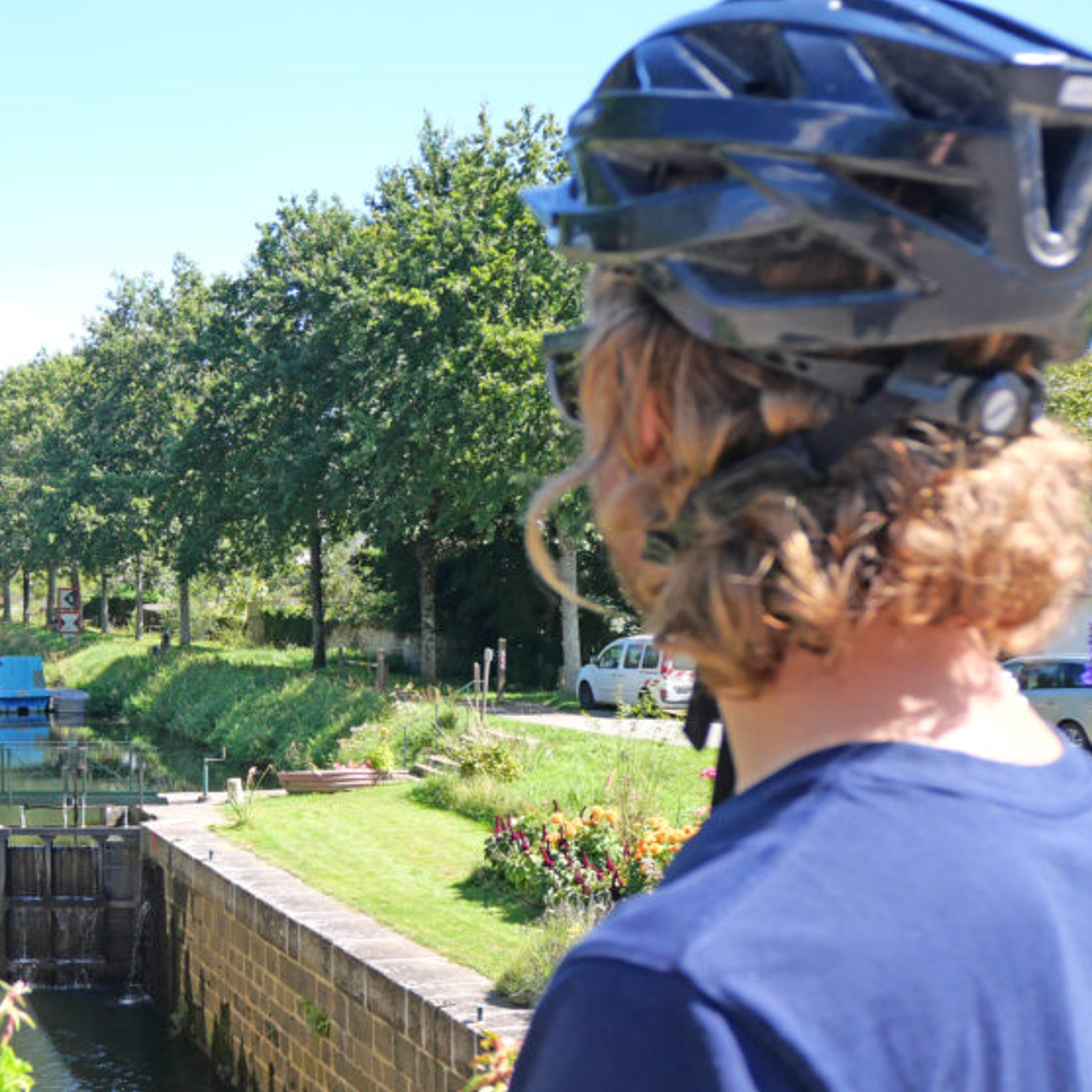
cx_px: 145
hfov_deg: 31.5
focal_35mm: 52
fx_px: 1856
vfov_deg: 32.7
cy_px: 651
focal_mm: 16
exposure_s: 1/400
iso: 200
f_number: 3.9
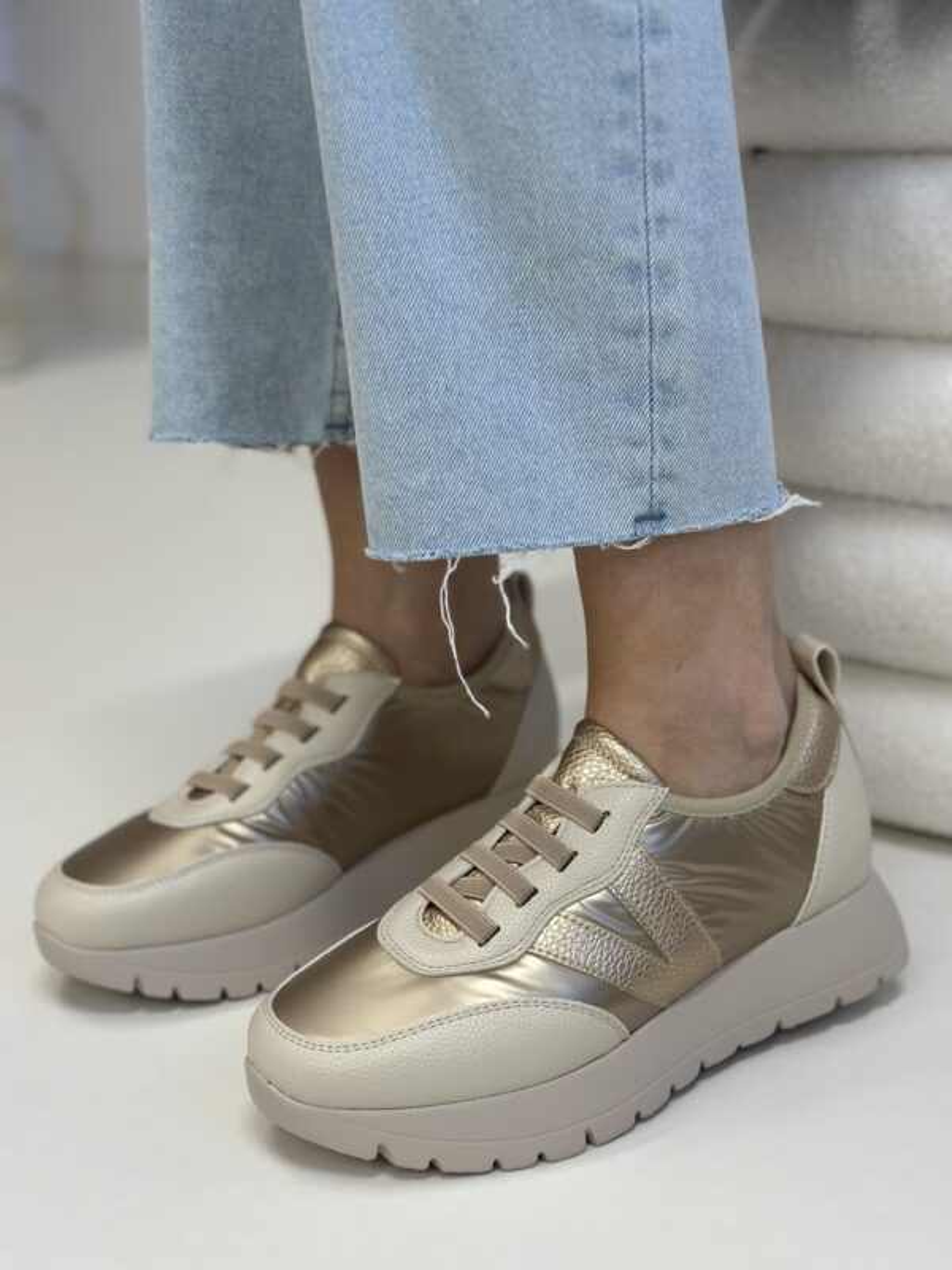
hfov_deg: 30.3
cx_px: 476
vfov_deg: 39.7
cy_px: 635
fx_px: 1760
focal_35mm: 48
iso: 100
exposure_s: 1/100
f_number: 1.78
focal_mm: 6.86
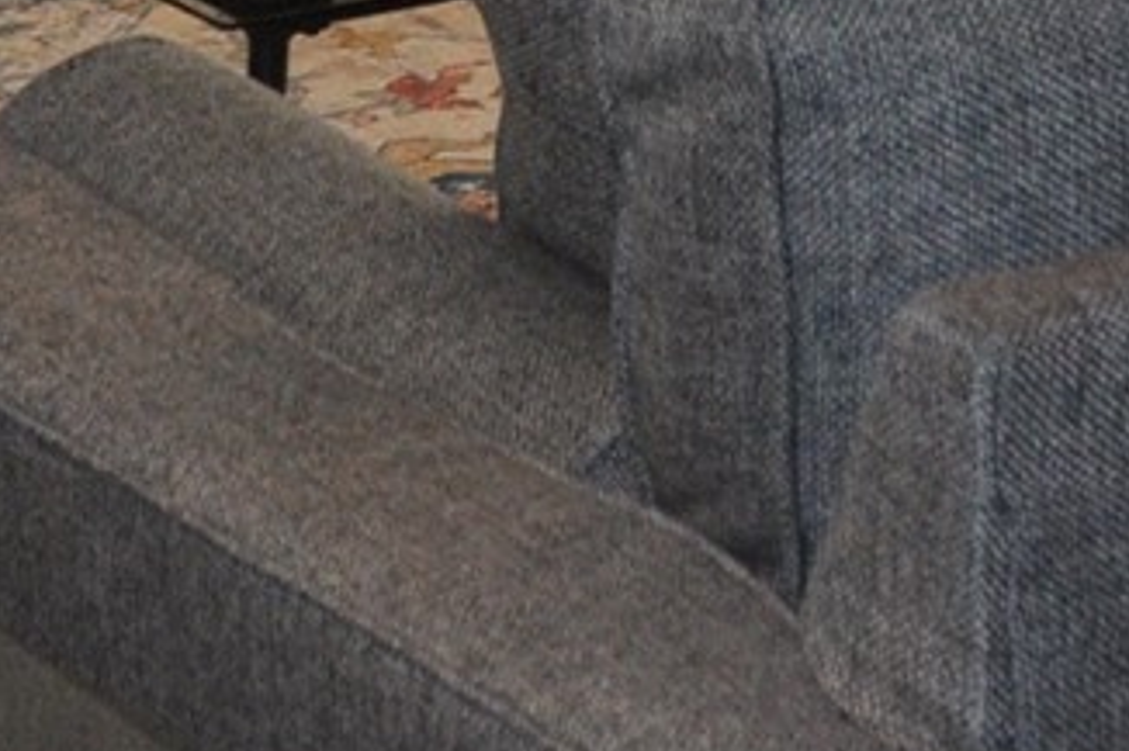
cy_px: -1251
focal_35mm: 180
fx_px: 5642
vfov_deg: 7.0
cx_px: 1926
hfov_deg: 10.8
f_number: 3.5
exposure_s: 1/125
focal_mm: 18
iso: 720
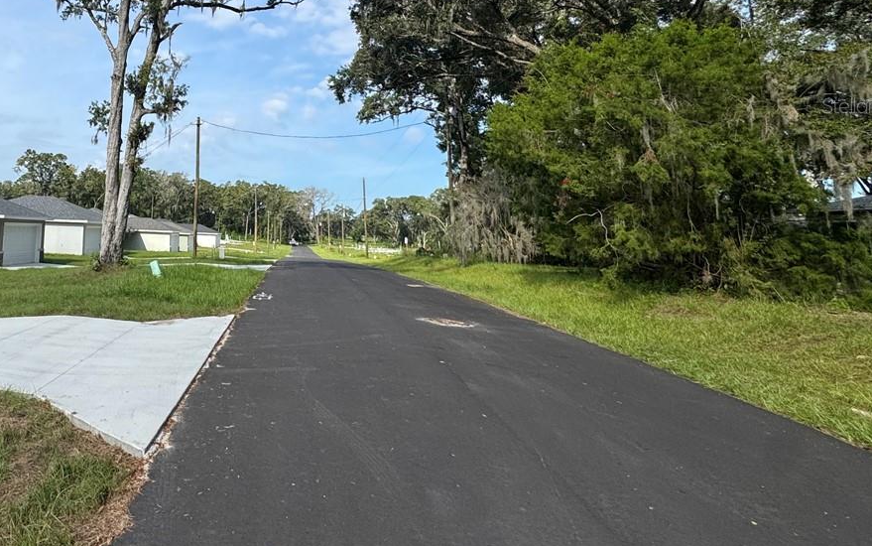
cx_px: 122
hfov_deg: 60.2
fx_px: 642
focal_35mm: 27
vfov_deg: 43.8
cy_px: 105
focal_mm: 2.22
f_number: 2.2
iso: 50
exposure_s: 1/2494
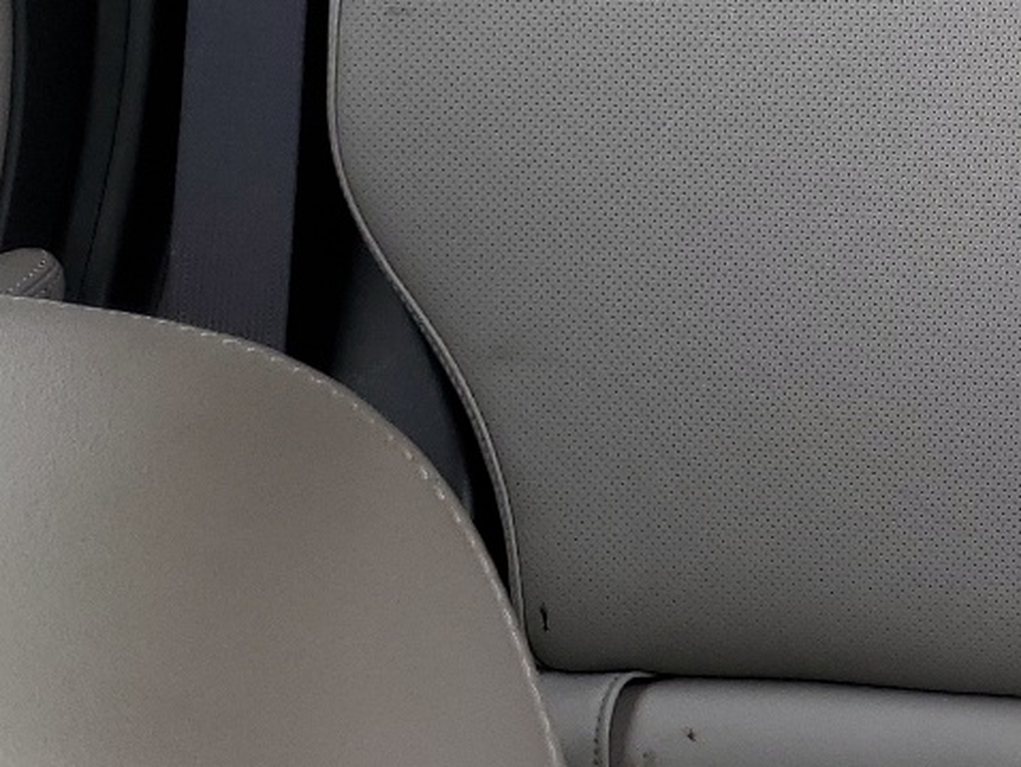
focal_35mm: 87
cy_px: -137
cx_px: 1600
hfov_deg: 19.2
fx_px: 2567
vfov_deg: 16.3
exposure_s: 1/120
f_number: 1.5
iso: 51
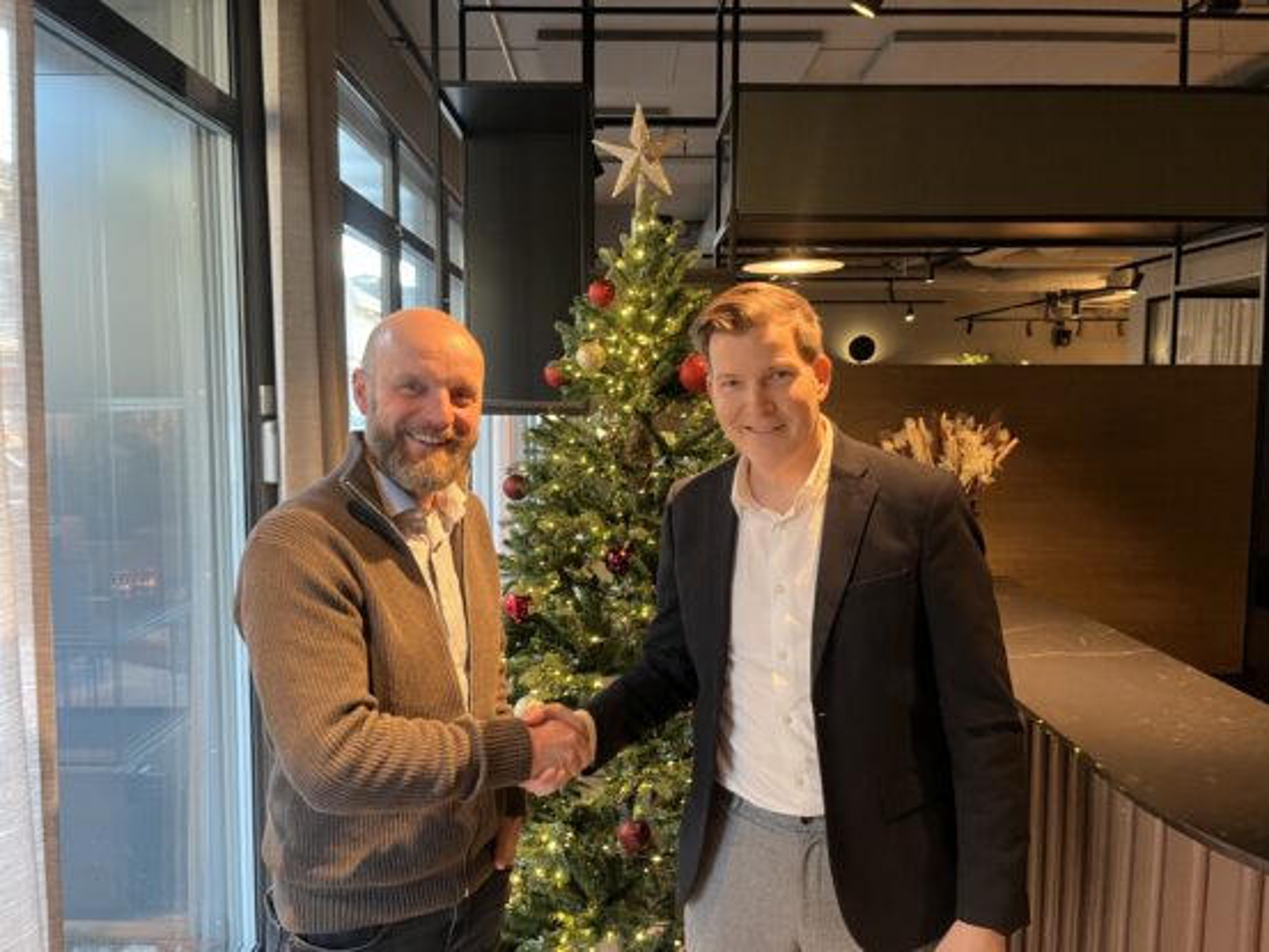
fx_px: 953
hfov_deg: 67.3
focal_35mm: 26
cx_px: 634
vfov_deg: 53.1
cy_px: 476
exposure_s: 1/50
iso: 250
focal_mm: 5.1
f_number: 1.6
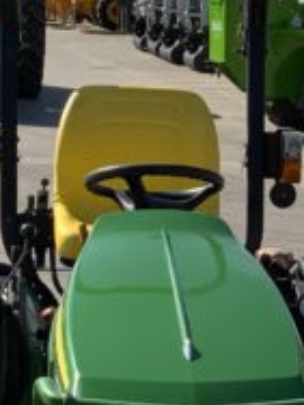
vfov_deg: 12.4
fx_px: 1850
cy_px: 360
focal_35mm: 158
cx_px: 326
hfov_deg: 9.3
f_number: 1.8
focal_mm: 3
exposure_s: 1/2227
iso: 16
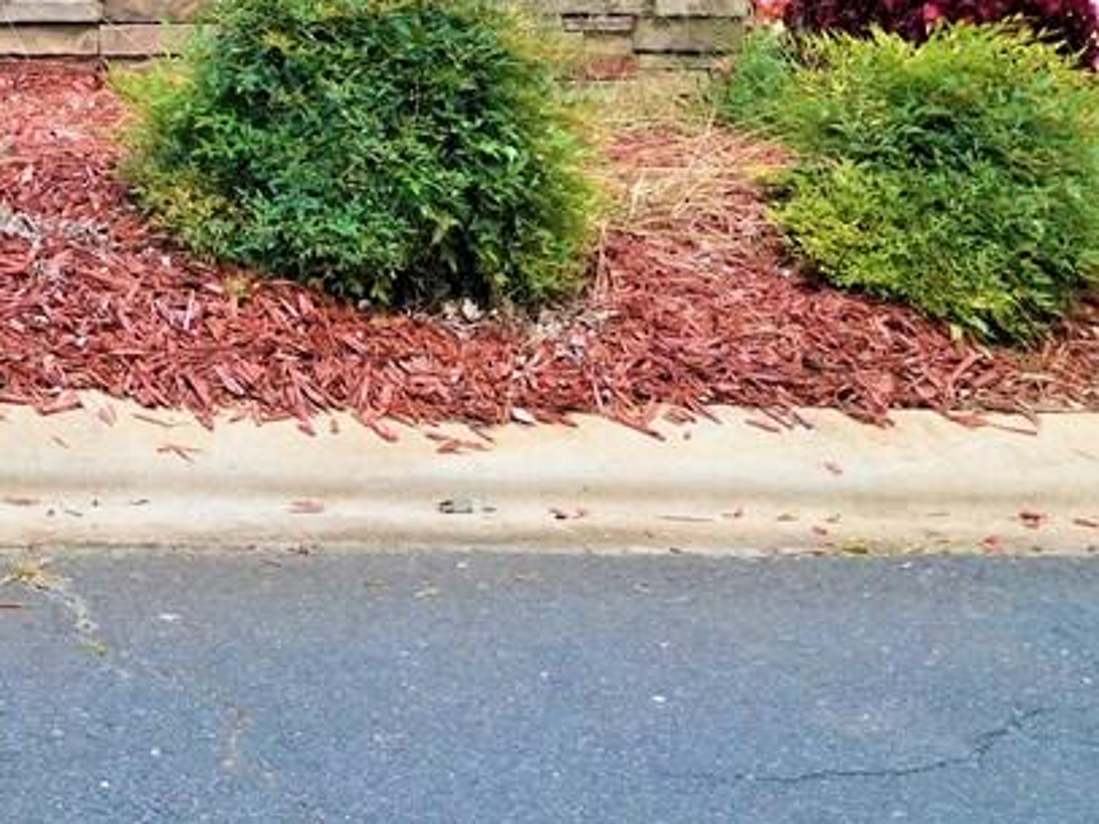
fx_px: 2793
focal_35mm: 88
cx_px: -194
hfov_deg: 20.9
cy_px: -113
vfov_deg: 16.2
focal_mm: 6.2
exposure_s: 1/400
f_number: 3.8
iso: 125
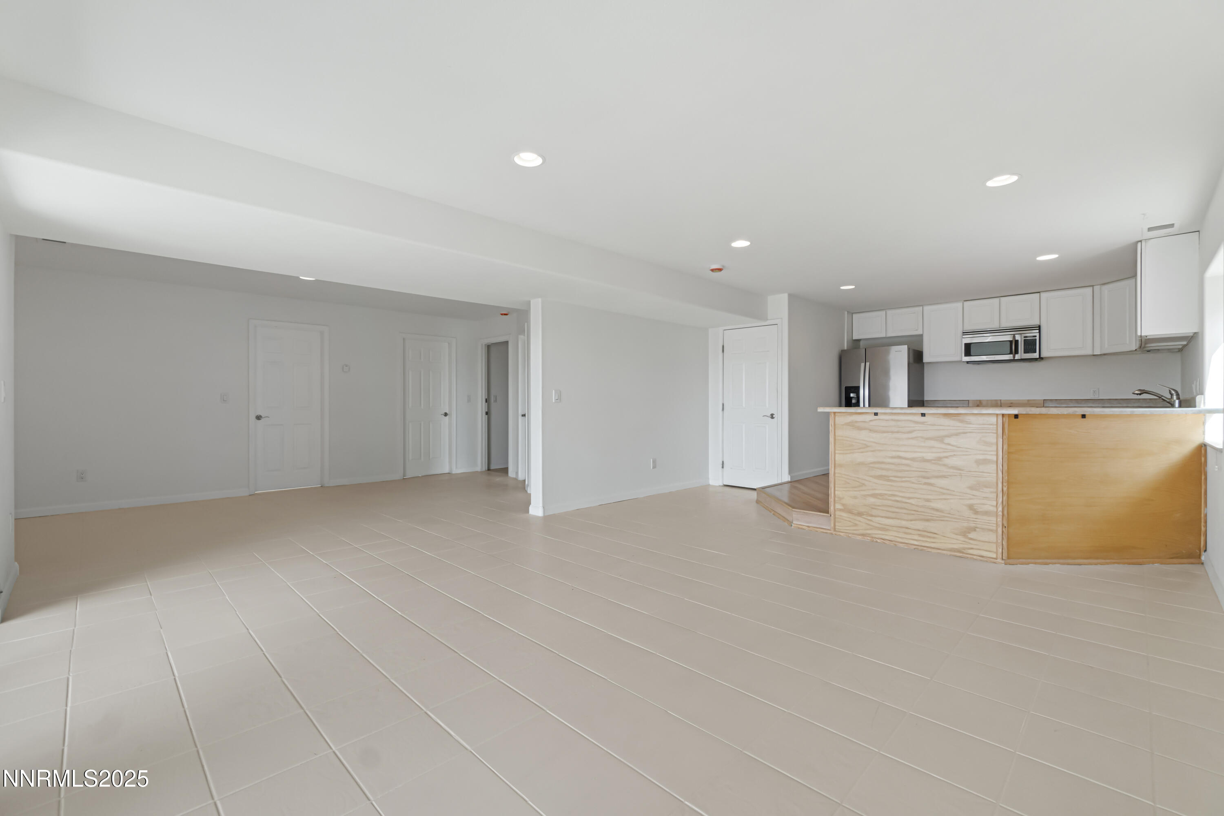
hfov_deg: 100.4
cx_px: 612
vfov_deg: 77.3
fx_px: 510
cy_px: 408
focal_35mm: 15
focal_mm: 10
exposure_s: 1/60
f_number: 8
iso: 2000
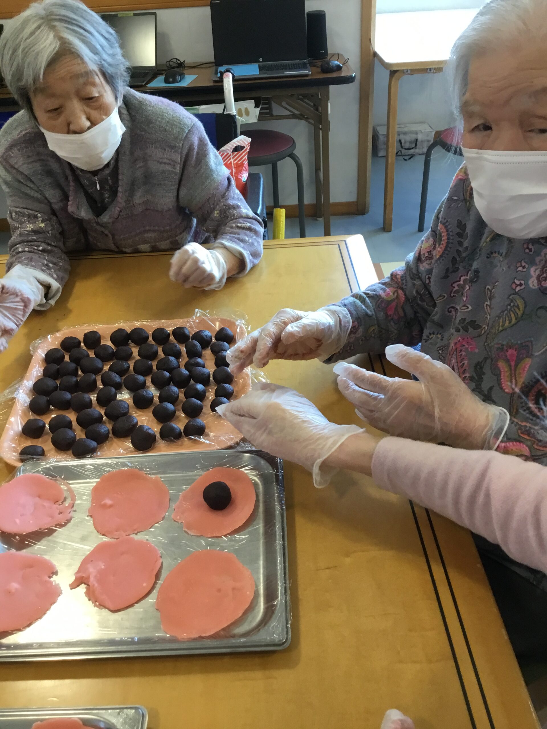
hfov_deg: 45.4
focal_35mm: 31
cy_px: 364
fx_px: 653
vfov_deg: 58.4
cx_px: 274
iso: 40
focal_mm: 3.3
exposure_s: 1/30
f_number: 2.4
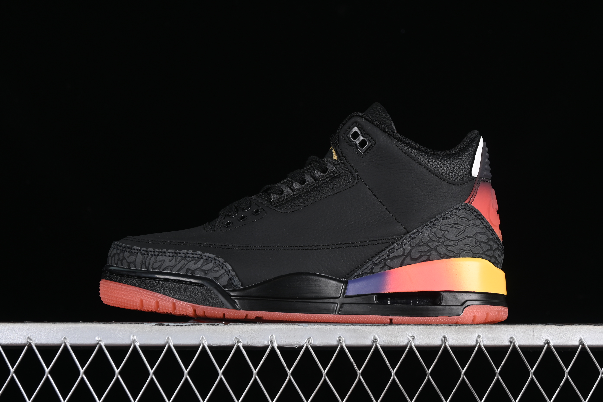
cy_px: 201
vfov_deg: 18.2
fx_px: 1256
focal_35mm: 75
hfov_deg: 27.0
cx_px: 302
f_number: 6.3
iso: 160
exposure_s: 1/60
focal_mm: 50
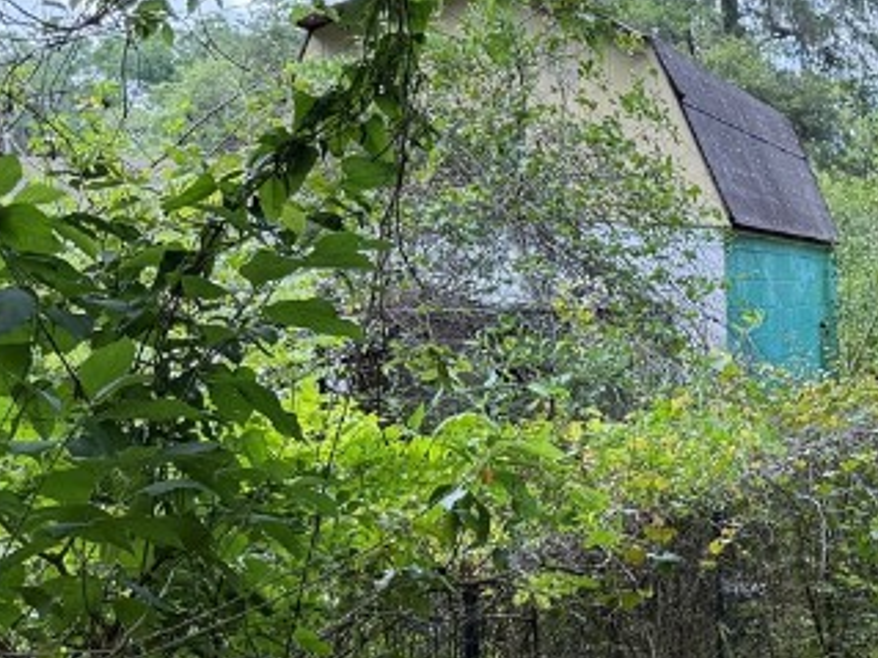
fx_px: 1952
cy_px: 537
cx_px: 1277
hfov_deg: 21.6
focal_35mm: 77
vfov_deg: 18.9
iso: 100
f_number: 1.78
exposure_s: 1/470
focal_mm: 6.76
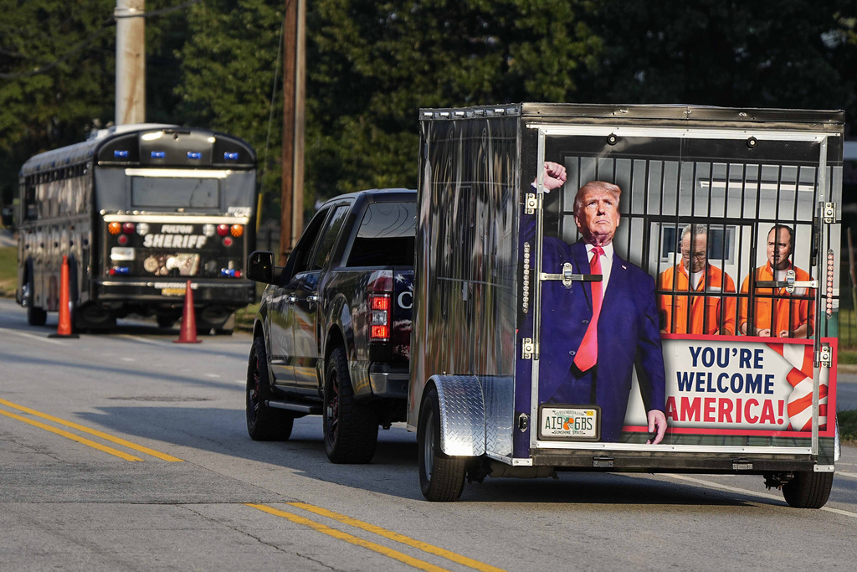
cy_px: 286
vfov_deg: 8.0
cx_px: 428
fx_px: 4095
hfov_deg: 11.9
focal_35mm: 172
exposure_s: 1/2500
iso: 125
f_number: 2.8
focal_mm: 115
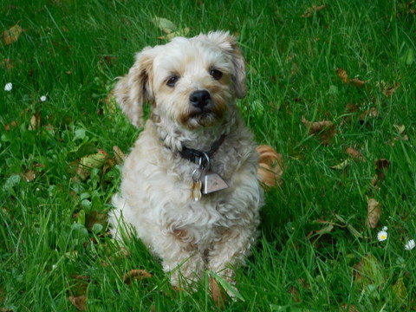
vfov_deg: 9.7
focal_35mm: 153
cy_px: 156
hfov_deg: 12.9
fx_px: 1839
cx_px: 208
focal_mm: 27.4
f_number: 6.2
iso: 110
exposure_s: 1/60
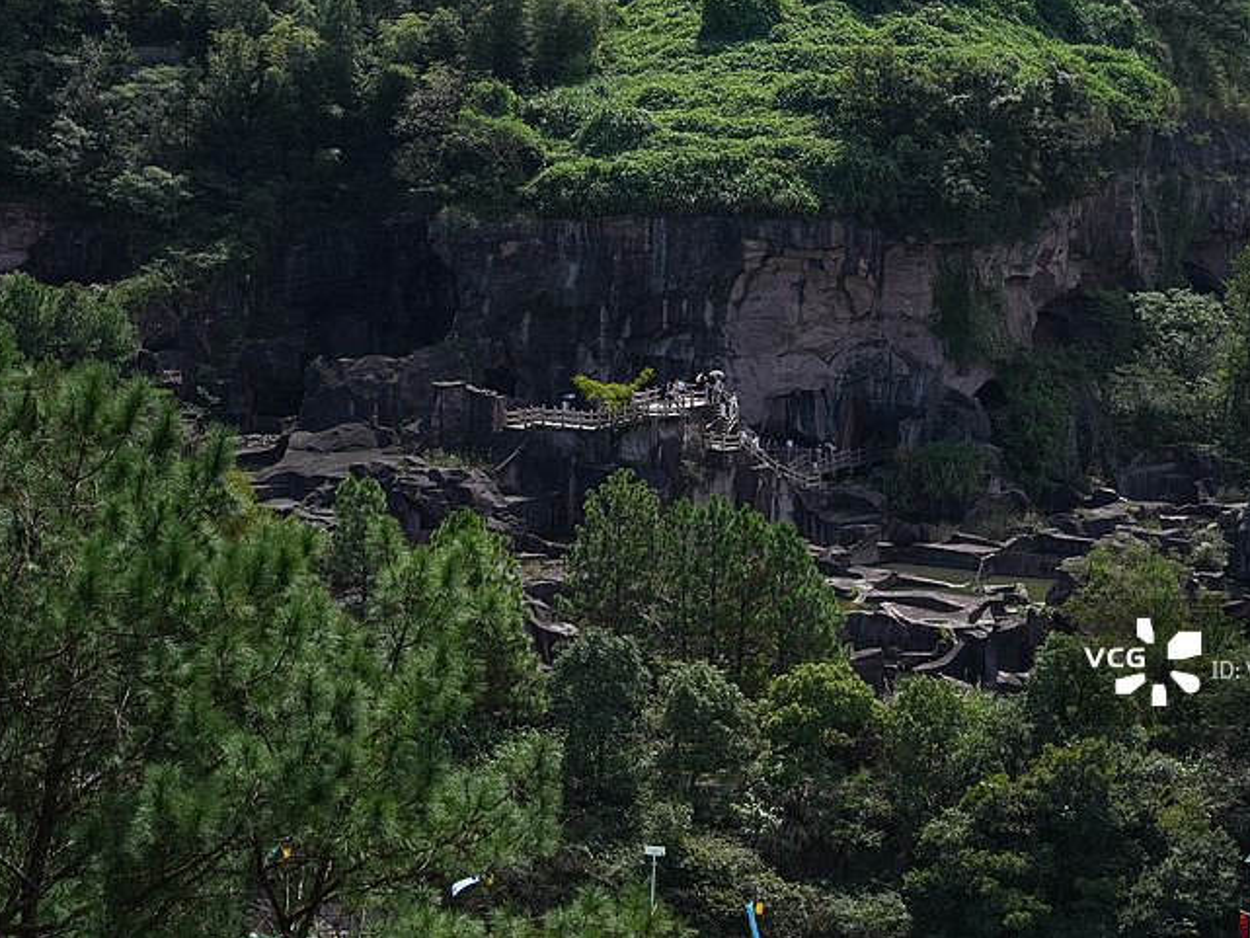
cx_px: 710
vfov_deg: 17.6
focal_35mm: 84
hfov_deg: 23.3
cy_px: 420
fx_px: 3034
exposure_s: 1/250
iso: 100
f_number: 8
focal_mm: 70
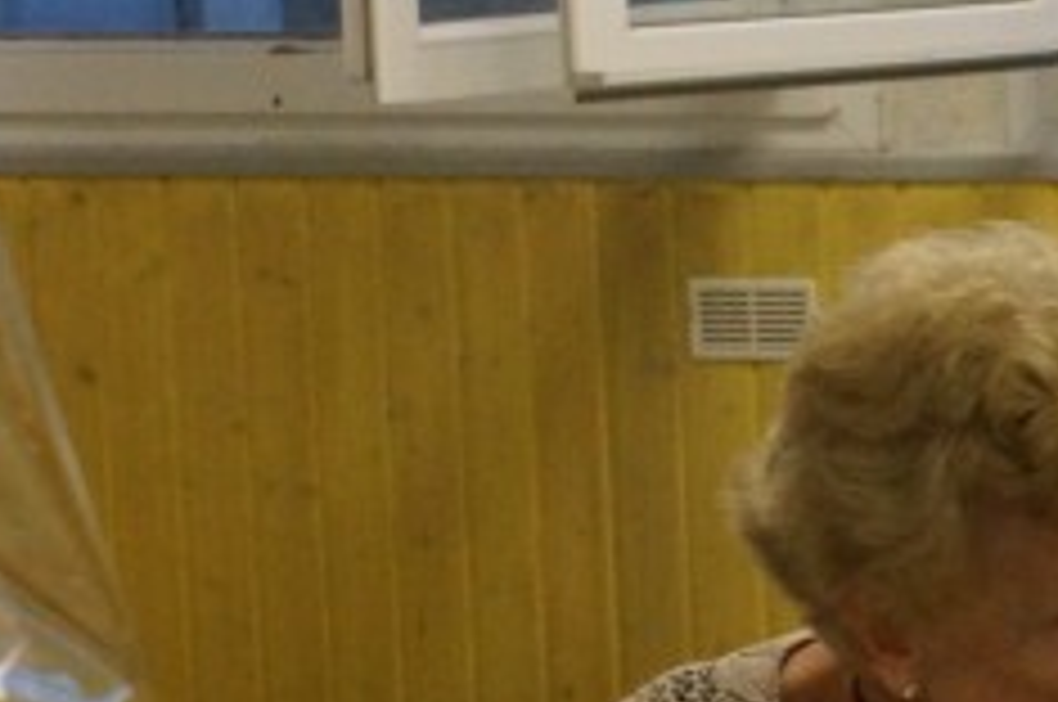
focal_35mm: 262
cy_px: 846
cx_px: 2157
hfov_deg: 7.5
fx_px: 7689
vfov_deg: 5.2
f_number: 5.6
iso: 1600
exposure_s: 1/80
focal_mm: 40
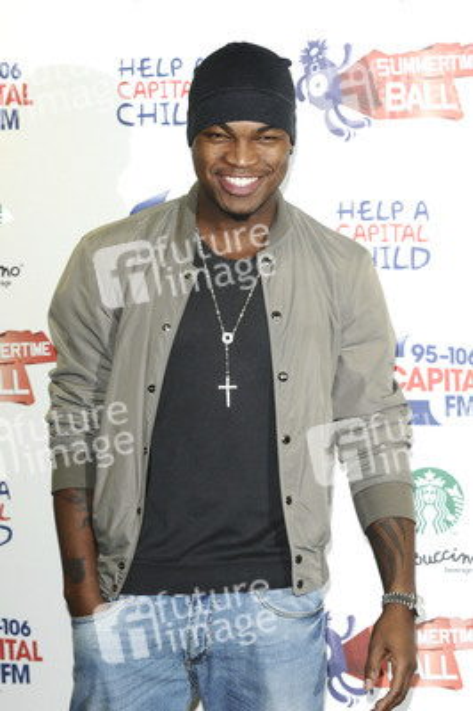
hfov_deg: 11.4
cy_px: 356
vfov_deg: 17.1
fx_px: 2369
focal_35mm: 120
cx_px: 236
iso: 640
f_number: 4.5
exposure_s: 1/200
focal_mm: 80
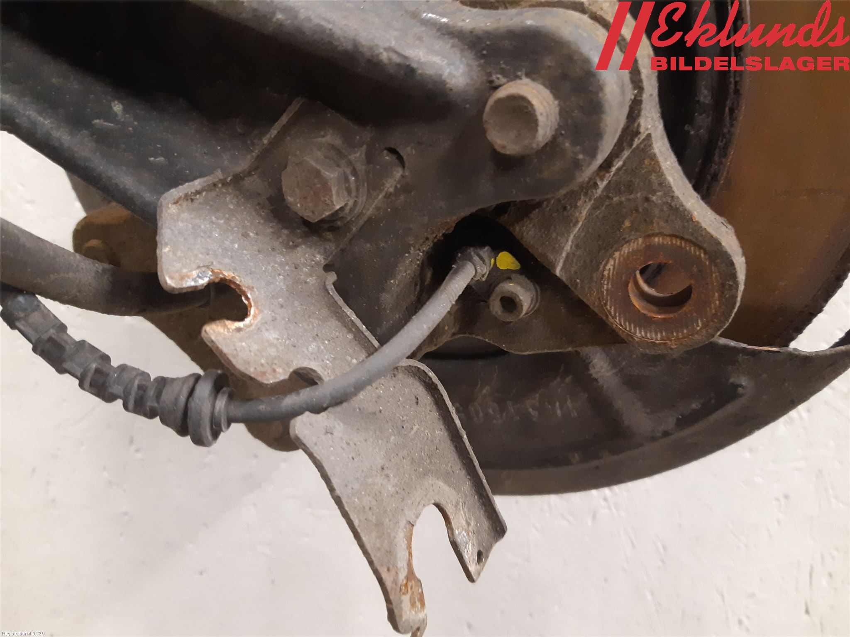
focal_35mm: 26
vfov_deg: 53.1
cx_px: 425
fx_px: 638
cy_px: 318
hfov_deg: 67.3
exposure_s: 1/25
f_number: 1.7
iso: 320
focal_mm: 3.93
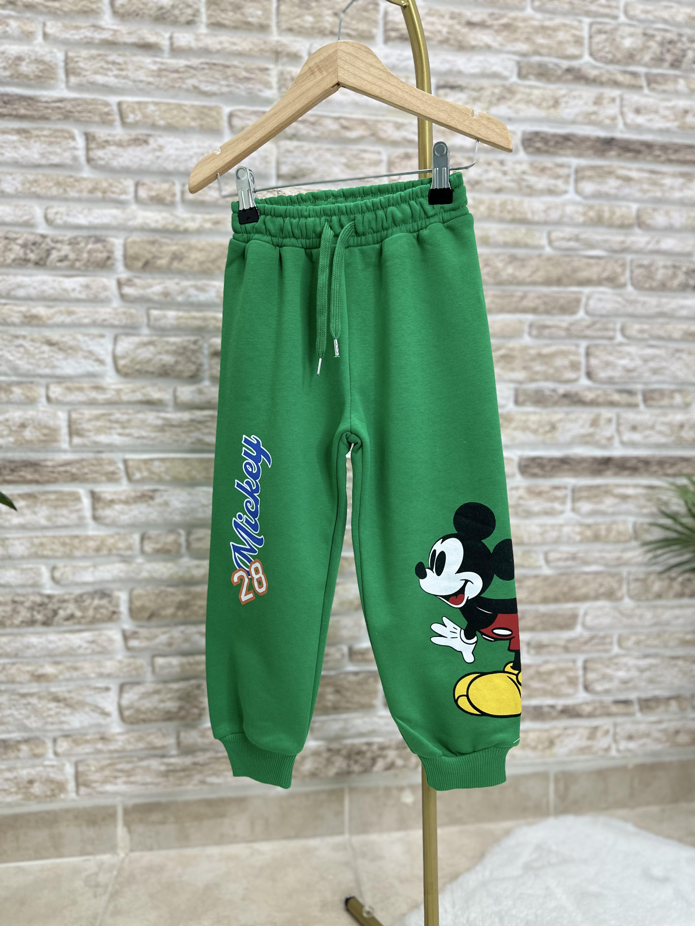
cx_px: 348
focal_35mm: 24
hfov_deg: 56.8
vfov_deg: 71.6
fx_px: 642
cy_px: 463
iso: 125
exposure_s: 1/100
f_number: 1.78
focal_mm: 6.86
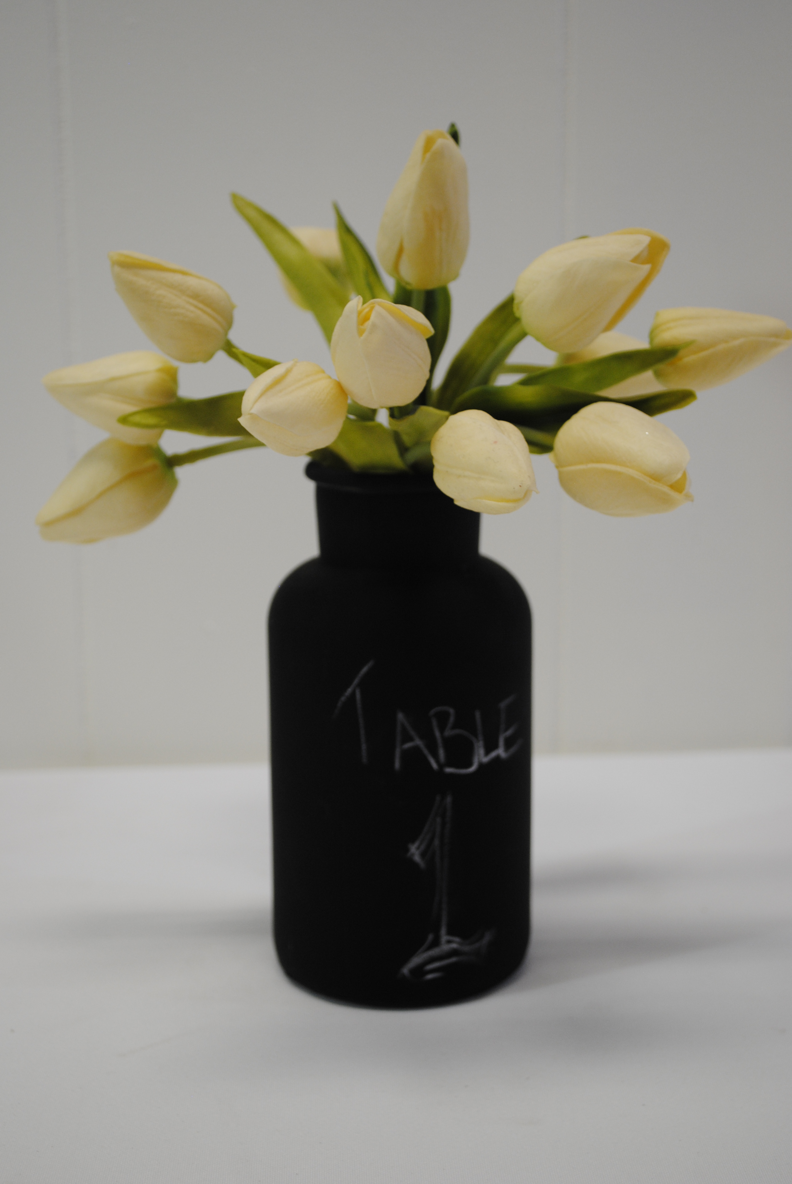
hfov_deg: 25.1
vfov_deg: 36.8
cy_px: 592
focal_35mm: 54
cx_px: 396
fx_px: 1777
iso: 280
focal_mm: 36
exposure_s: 1/30
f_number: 5
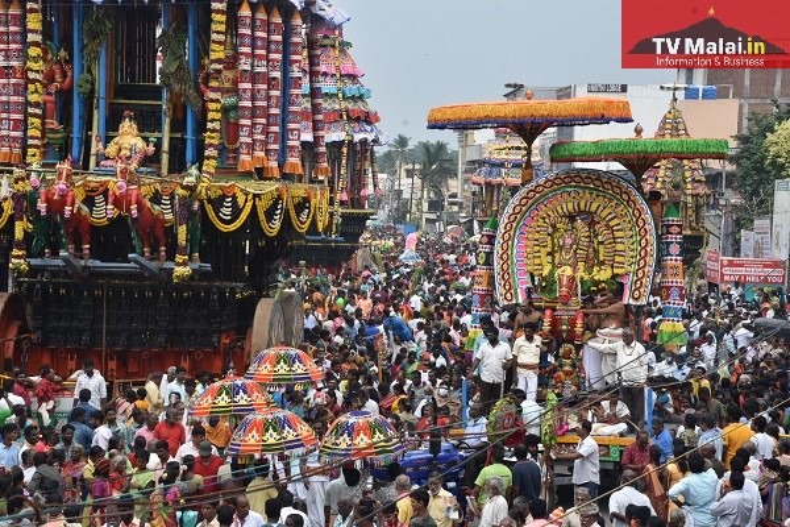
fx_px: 2041
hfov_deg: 21.9
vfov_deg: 14.7
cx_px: 395
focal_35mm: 93
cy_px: 264
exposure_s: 1/125
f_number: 16
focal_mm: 62
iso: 200
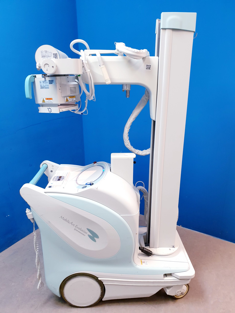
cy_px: 156
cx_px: 118
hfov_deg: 53.1
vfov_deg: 67.3
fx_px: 235
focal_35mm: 26
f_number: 2.4
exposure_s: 1/50
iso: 200
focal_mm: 4.3
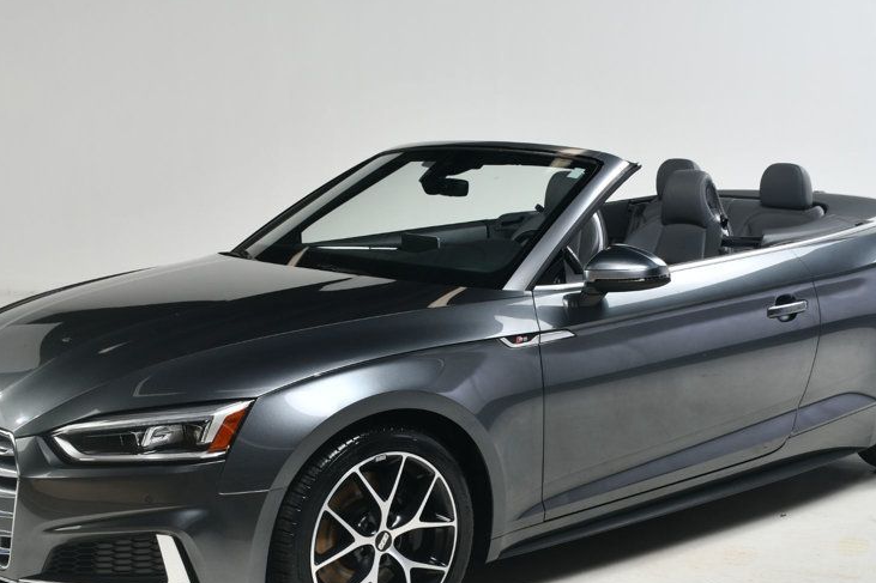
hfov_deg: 35.6
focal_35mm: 56
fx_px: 1362
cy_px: 402
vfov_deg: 24.0
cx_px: 475
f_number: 11
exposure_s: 1/160
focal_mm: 27
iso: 100
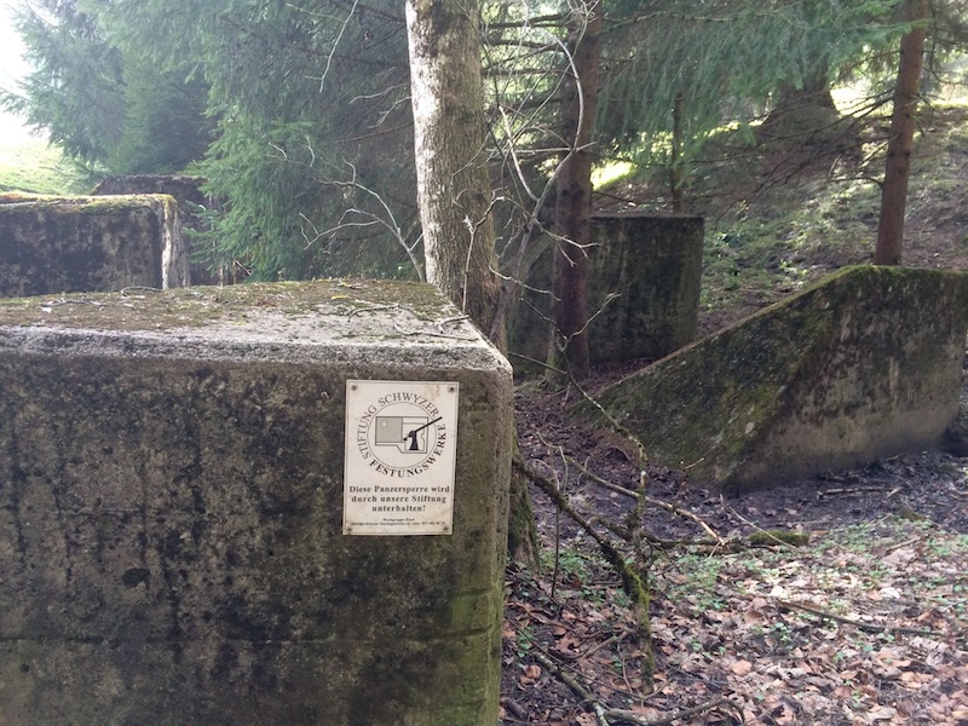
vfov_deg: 48.2
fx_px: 811
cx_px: 484
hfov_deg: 61.7
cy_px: 363
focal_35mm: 29
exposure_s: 1/100
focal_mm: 4.15
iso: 64
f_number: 2.2
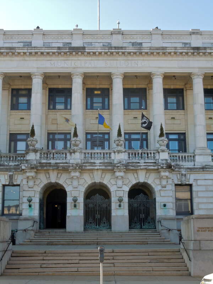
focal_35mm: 54
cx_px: 106
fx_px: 443
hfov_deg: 27.0
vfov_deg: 35.5
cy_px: 142
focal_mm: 9.6
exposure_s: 1/160
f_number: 4.9
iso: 100
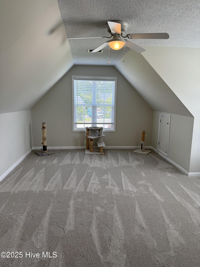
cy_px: 134
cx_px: 100
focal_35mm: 24
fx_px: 185
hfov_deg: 56.8
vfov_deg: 71.6
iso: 80
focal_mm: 6.76
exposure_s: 1/159
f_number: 1.78
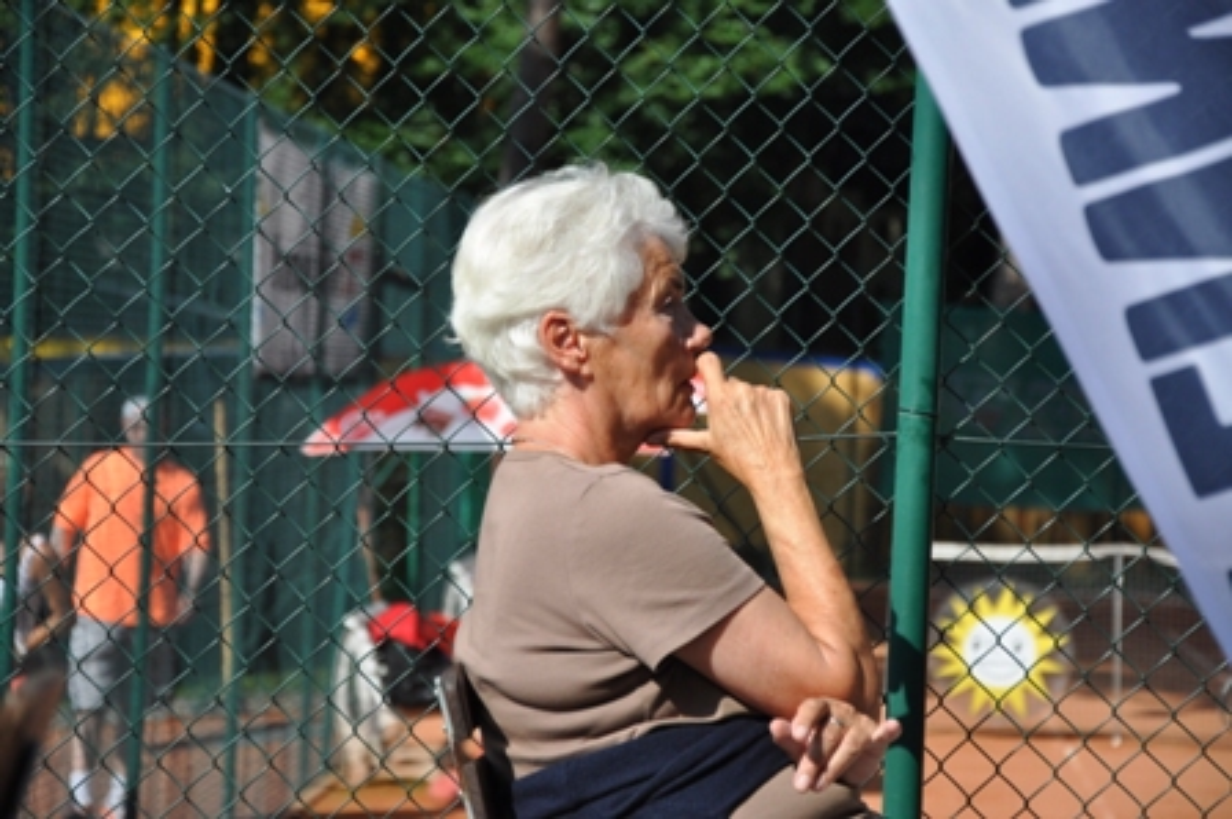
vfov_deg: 10.1
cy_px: 410
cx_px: 616
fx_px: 4616
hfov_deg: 15.2
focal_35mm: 135
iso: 400
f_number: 5.6
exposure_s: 1/1600
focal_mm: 90
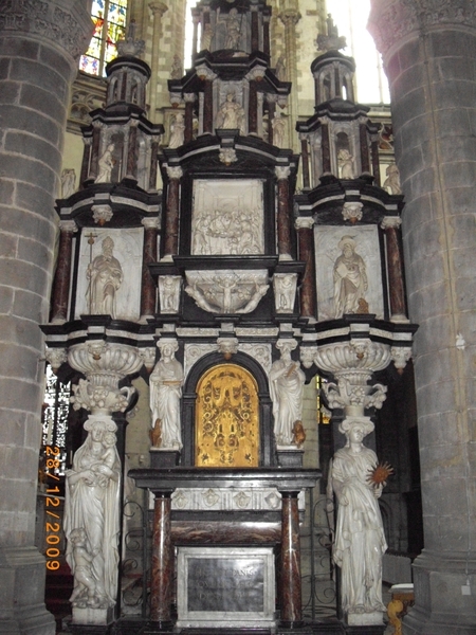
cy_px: 318
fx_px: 697
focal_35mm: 38
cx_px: 238
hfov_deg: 37.7
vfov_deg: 49.0
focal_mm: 7.9
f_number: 2.8
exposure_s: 1/40
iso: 800
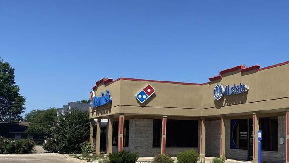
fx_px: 414
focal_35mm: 54
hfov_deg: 37.5
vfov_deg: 22.1
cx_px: 218
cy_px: 111
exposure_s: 1/4608
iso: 32
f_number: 1.8
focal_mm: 4.25
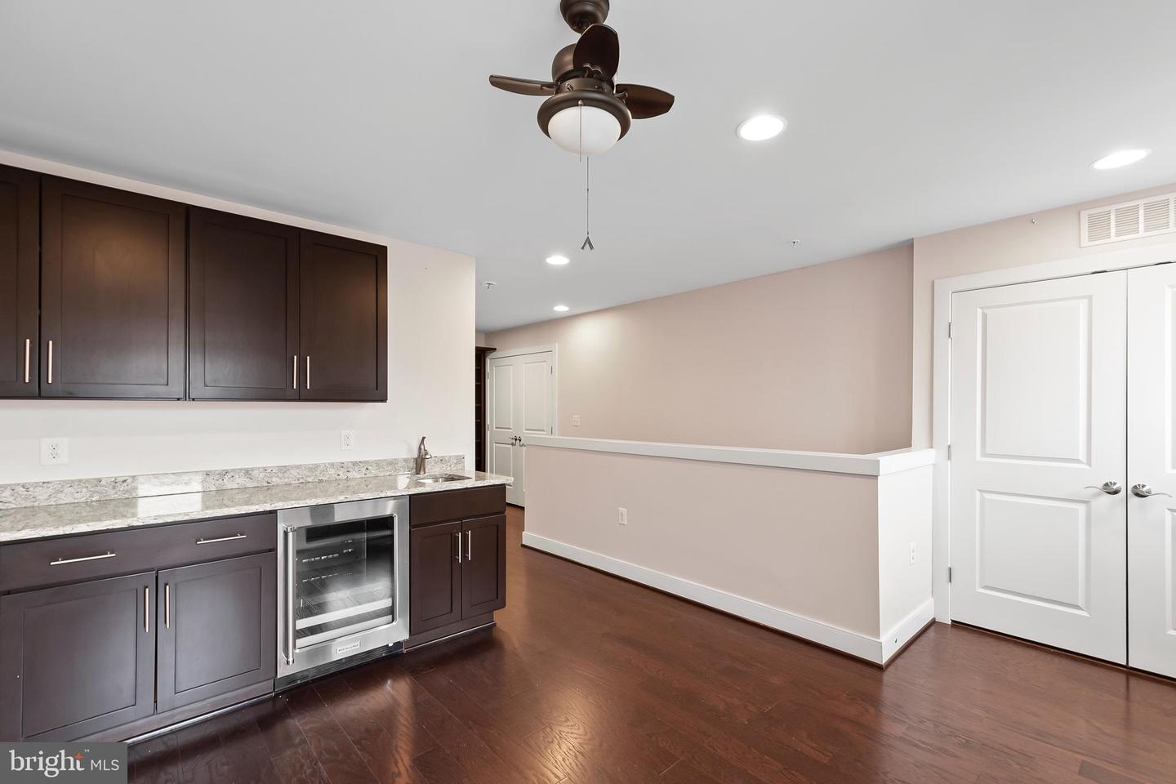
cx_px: 588
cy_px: 392
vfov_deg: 77.3
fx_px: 490
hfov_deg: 100.4
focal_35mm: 15
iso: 640
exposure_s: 1/4
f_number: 7.1
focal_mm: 10
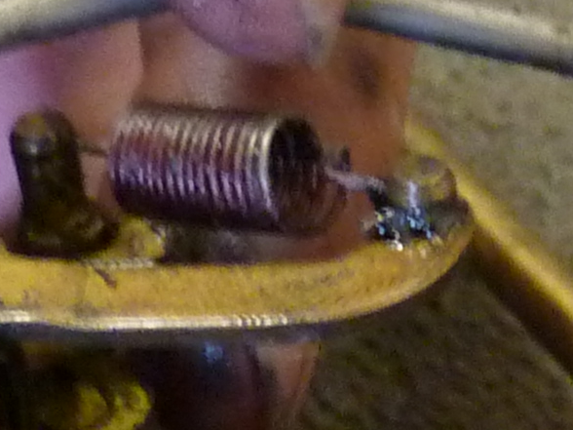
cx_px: 625
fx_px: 2566
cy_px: 870
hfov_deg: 12.5
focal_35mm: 155
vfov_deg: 9.0
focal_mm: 4.1
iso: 400
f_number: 3.3
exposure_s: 1/8
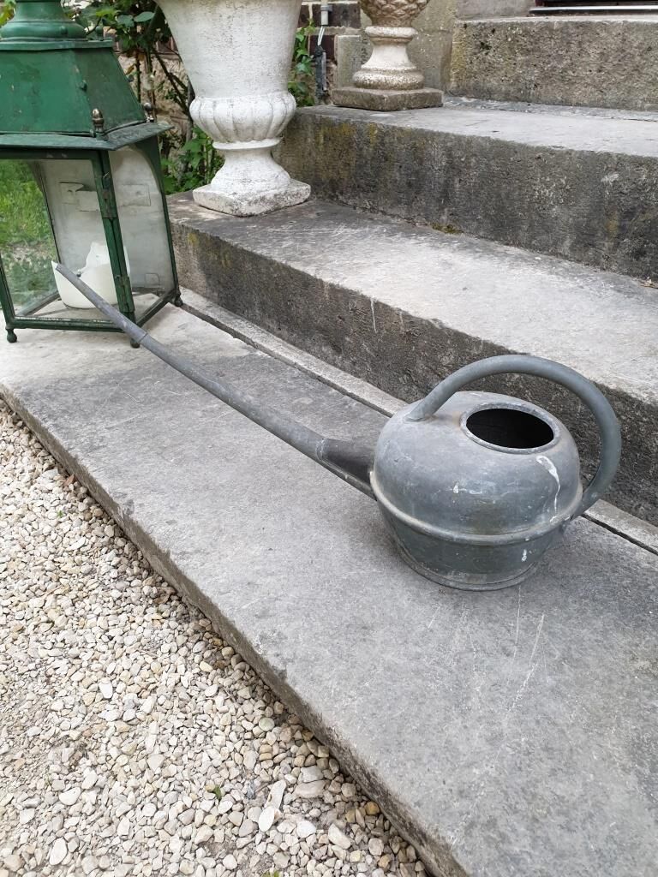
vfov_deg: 67.3
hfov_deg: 53.1
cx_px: 329
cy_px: 438
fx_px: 659
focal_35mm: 26
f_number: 2.4
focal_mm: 4.3
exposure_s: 1/50
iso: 100
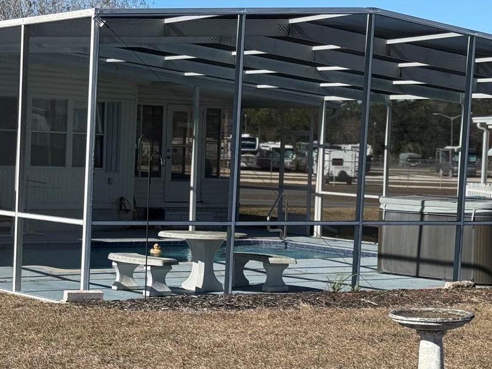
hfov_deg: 20.2
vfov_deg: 15.2
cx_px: 156
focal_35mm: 97
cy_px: 232
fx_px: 1379
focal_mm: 6.76
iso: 100
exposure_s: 1/5208
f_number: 1.78
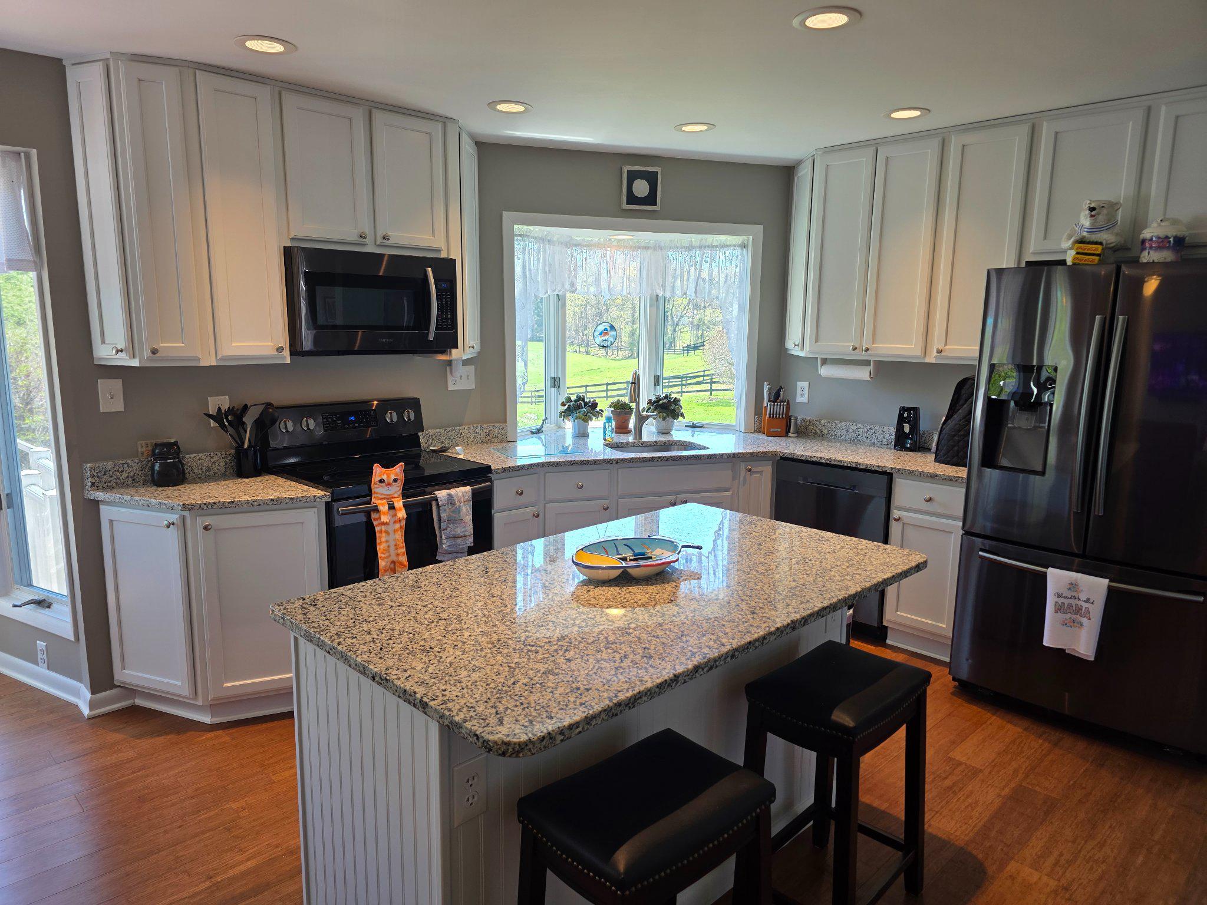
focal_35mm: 23
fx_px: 802
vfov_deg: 58.9
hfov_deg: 73.9
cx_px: 604
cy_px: 452
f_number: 1.7
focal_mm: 6.3
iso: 50
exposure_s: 1/120
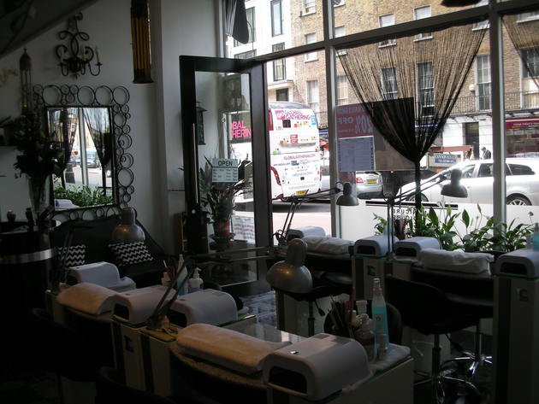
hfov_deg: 52.6
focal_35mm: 35
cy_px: 202
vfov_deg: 40.7
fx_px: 545
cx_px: 270
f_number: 2.8
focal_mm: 5.8
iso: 50
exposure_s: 1/150
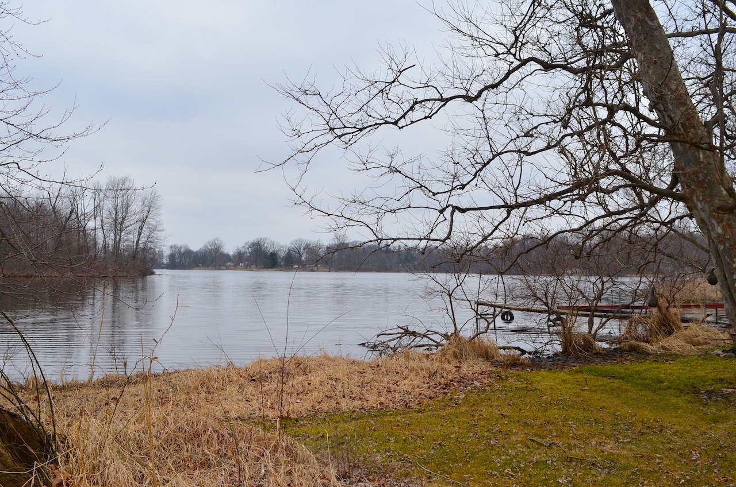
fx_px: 643
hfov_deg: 59.6
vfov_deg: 41.5
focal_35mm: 32
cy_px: 244
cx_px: 368
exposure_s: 1/125
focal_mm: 21
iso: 140
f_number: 11
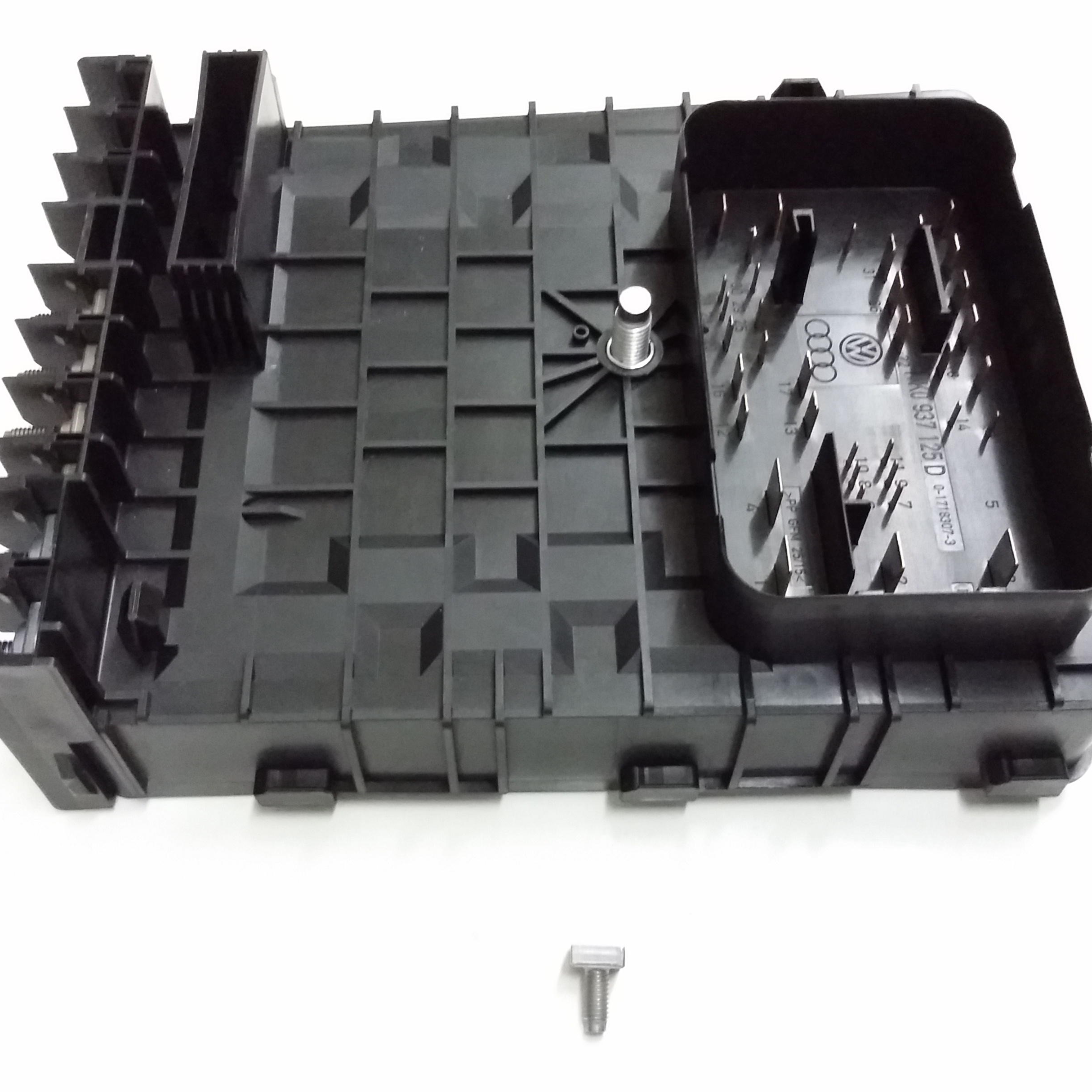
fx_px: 1356
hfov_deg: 43.8
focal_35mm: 38
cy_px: 545
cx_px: 516
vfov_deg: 43.9
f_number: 2.4
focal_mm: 3.4
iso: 500
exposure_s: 1/15
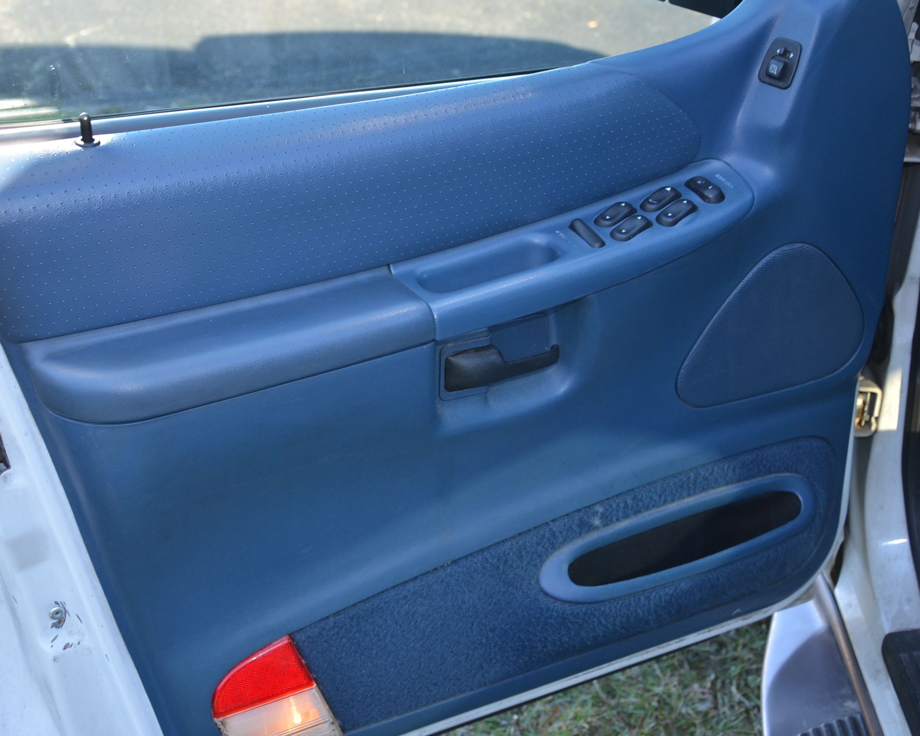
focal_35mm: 51
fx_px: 1389
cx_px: 464
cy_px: 368
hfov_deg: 36.7
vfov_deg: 29.7
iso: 400
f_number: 4.2
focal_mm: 30
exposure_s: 1/60
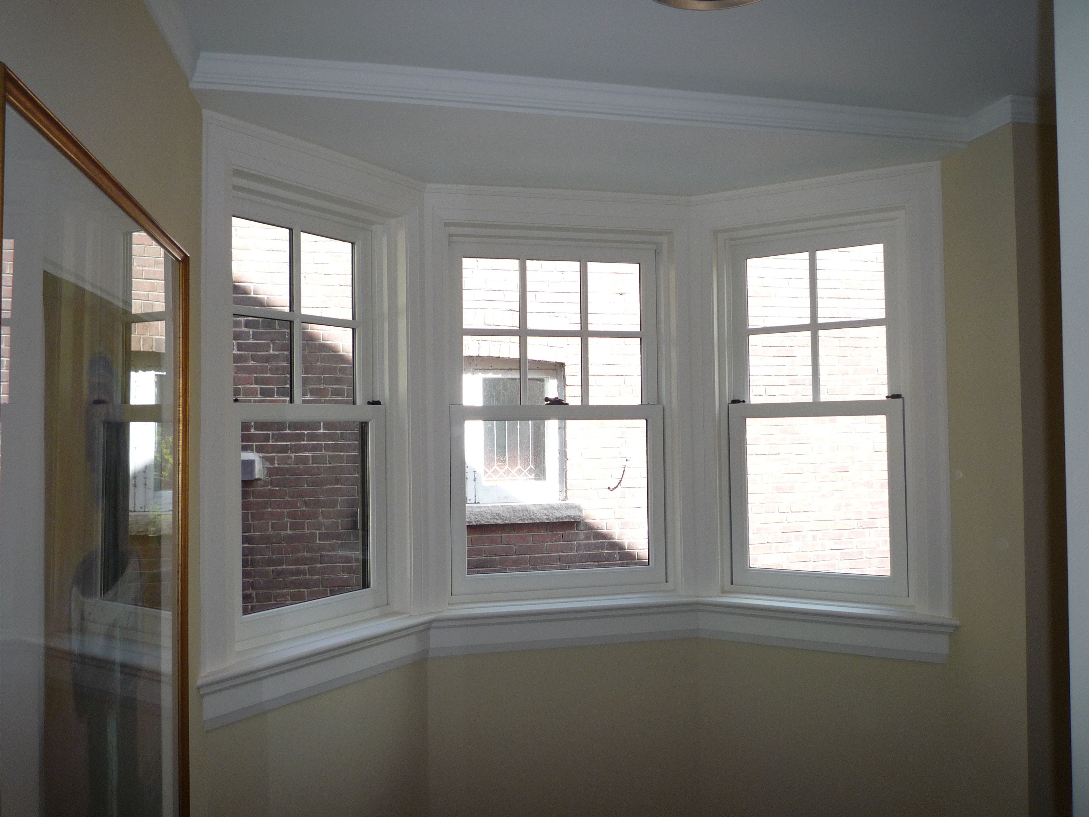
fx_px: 786
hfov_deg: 69.4
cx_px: 544
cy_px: 408
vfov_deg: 54.9
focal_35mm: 25
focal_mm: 4.4
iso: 100
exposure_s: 1/80
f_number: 2.8
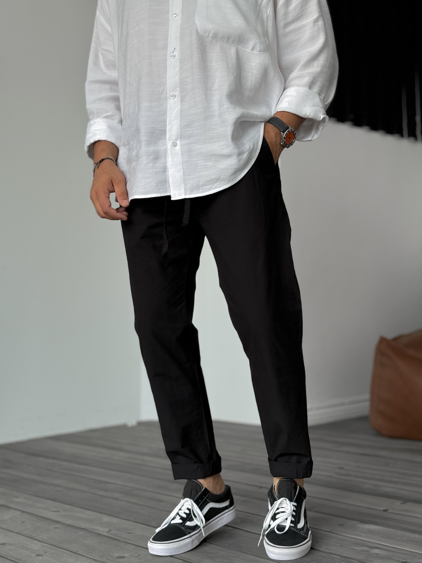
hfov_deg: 30.3
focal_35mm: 48
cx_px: 211
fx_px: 780
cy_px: 282
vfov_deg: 39.7
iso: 64
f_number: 1.8
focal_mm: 6.76
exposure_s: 1/150
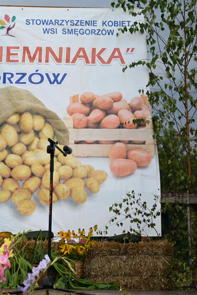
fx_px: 1387
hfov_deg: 8.1
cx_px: -17
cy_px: 148
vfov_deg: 12.2
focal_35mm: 169
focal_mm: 112
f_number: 5.6
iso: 200
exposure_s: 1/250
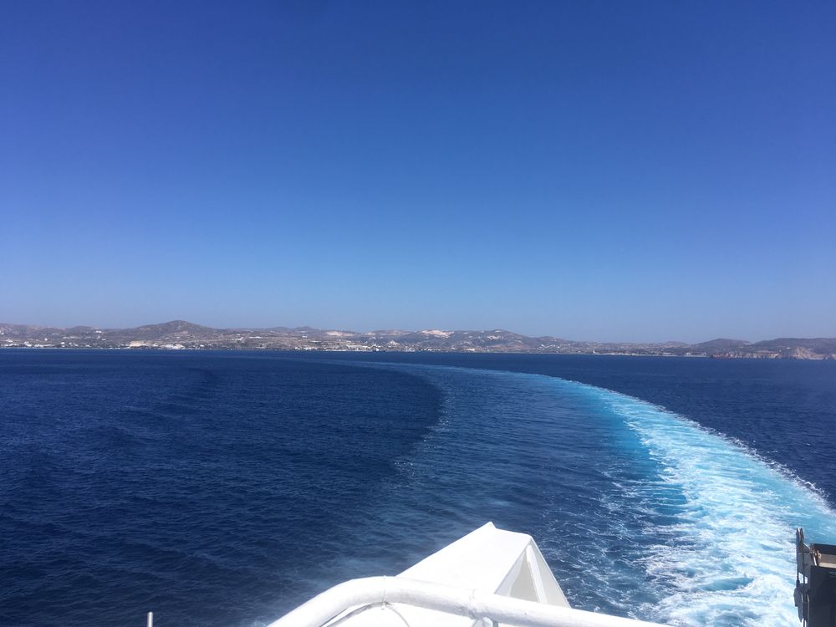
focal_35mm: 29
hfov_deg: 61.7
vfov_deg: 48.2
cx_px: 418
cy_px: 314
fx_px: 700
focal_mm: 4.15
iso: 25
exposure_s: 1/2262
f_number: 2.2
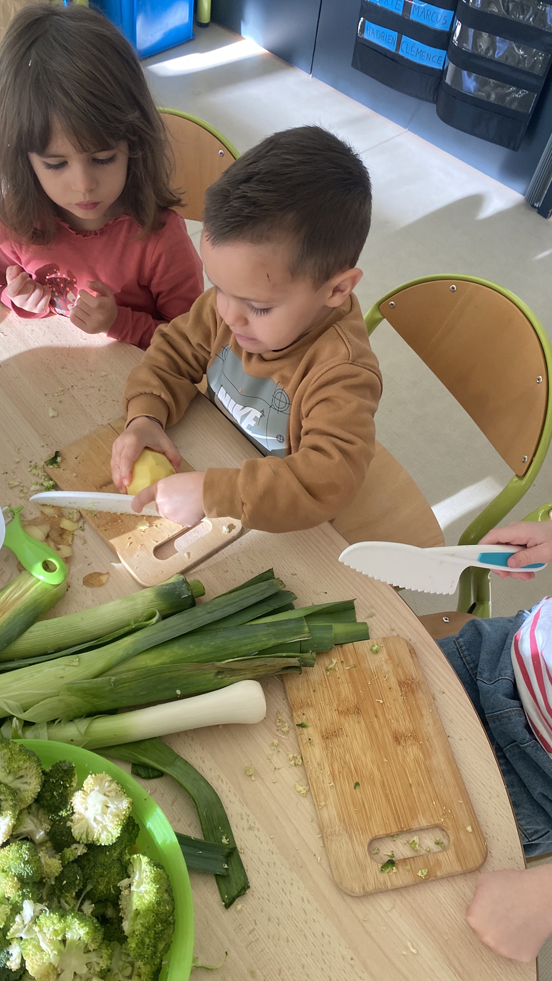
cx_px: 229
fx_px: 755
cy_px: 487
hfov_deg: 40.1
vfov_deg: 66.1
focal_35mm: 29
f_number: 1.8
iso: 125
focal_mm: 4.25
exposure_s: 1/118
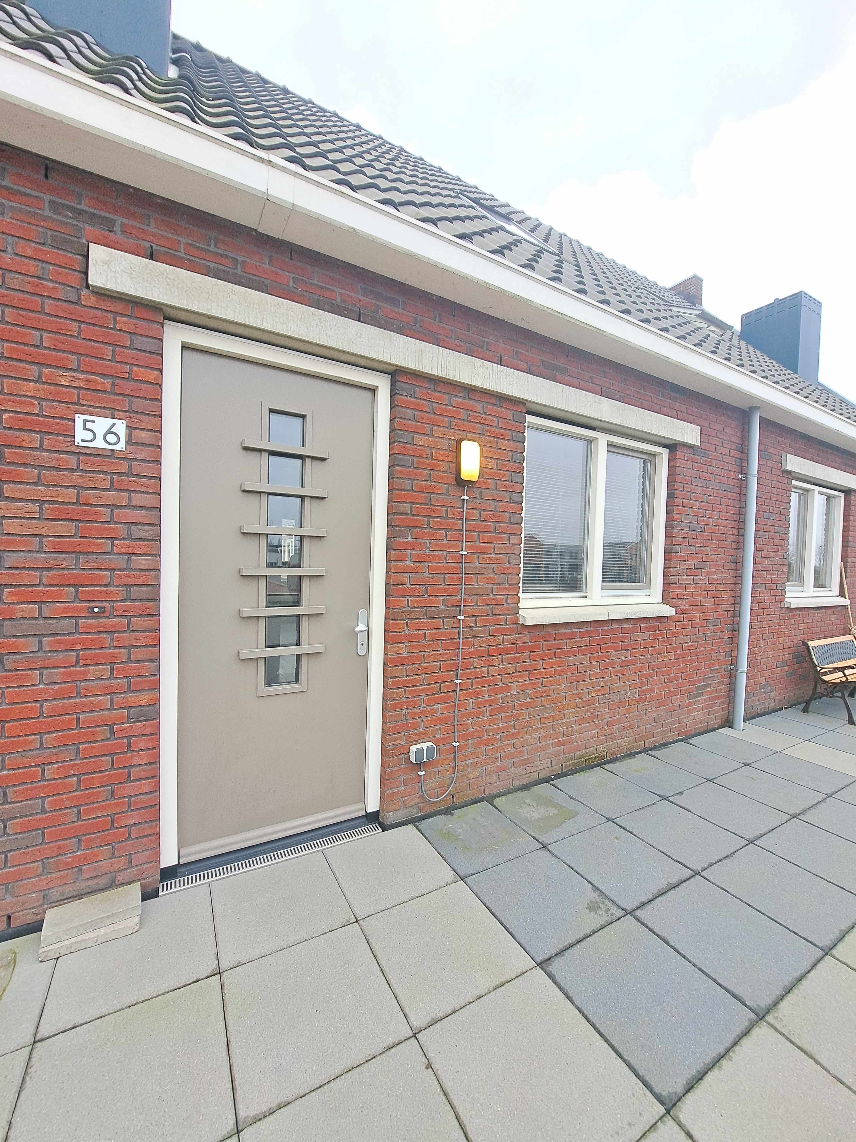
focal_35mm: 13
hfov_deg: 89.9
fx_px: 429
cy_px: 571
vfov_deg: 106.2
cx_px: 428
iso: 50
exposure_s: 1/100
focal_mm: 1.74
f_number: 2.2
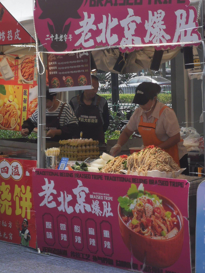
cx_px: 104
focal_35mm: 109
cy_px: 133
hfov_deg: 13.6
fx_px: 861
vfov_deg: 18.0
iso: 50
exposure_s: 1/417
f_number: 2.4
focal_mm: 7.48
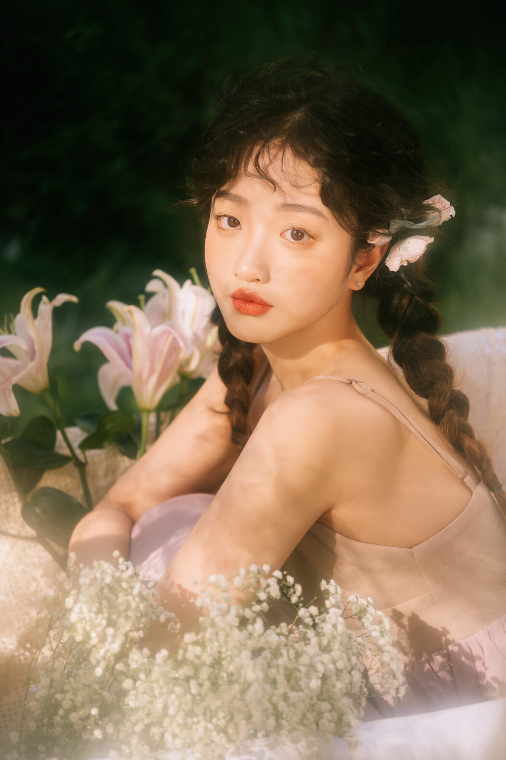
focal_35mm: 114
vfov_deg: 17.9
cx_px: 253
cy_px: 380
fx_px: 2403
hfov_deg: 12.0
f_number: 4
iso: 100
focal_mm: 115
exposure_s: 1/200
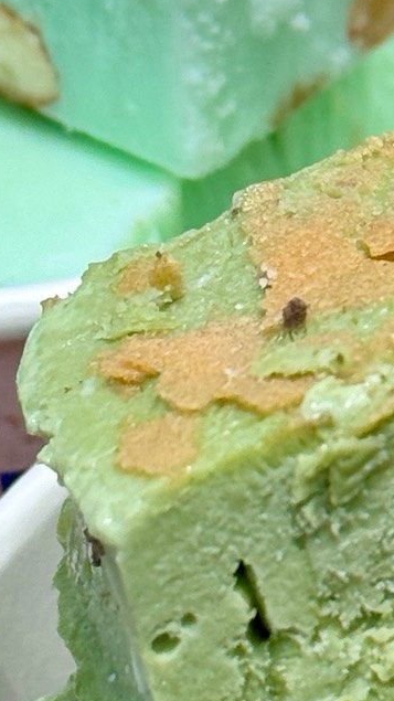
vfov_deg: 9.5
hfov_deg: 5.4
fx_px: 4181
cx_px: 393
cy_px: 661
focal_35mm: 225
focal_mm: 6.76
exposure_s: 1/60
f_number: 1.78
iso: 125
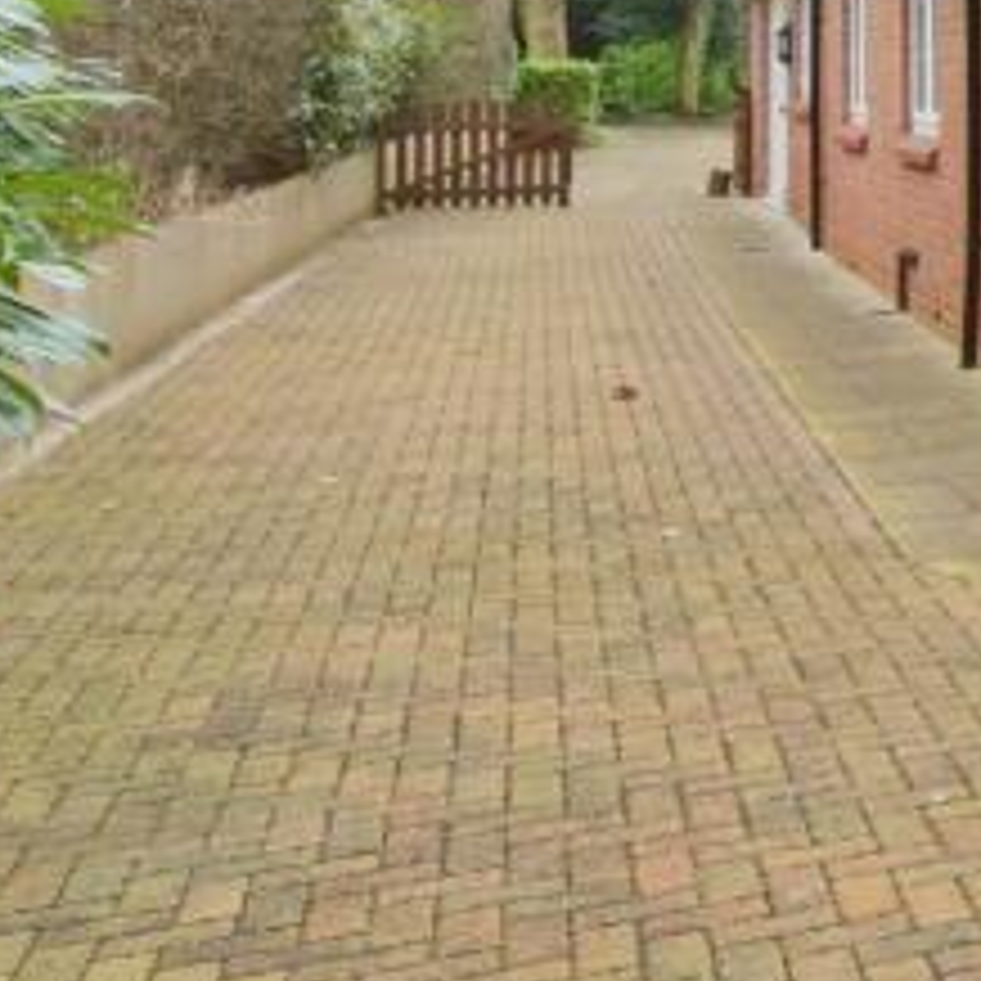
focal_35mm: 60
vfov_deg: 27.2
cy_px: 29
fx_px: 1924
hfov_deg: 21.3
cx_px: 1670
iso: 1000
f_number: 8
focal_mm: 10
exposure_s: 1/250
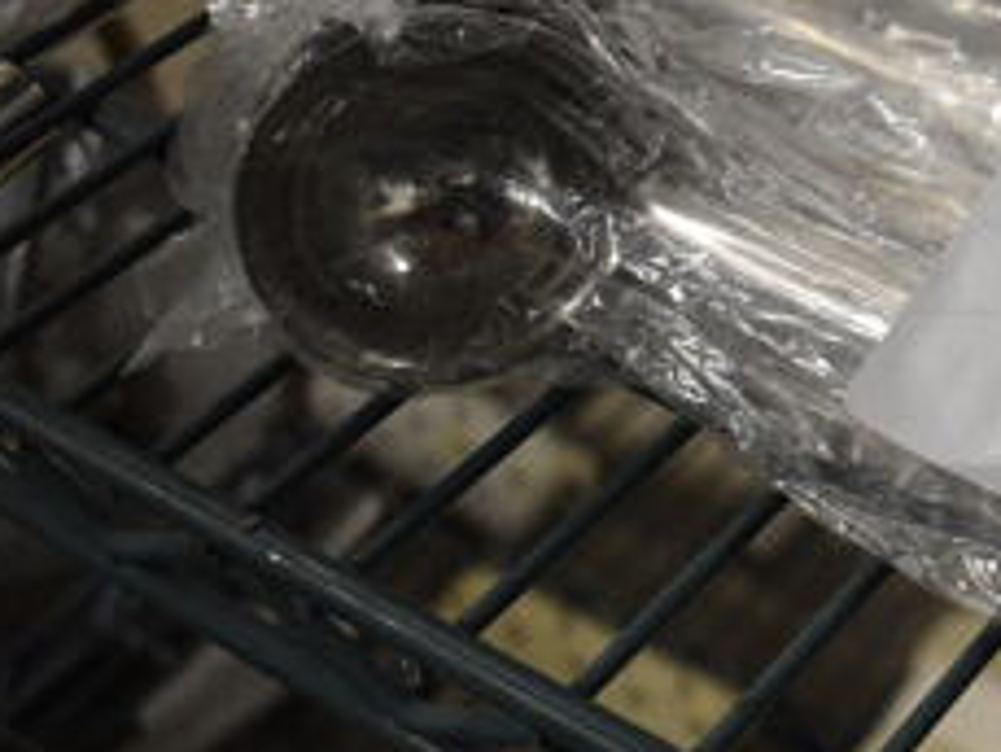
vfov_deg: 19.1
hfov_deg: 22.6
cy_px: 328
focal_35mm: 77
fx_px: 2228
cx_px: 1307
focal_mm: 20
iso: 1800
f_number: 3.5
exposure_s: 1/125
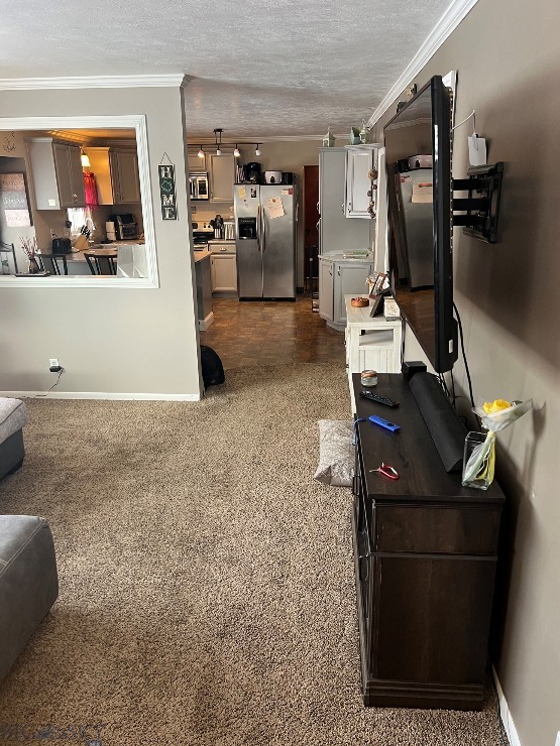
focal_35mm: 27
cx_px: 286
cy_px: 369
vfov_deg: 65.3
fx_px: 582
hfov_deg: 51.4
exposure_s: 1/60
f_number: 1.5
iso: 80
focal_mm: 5.7
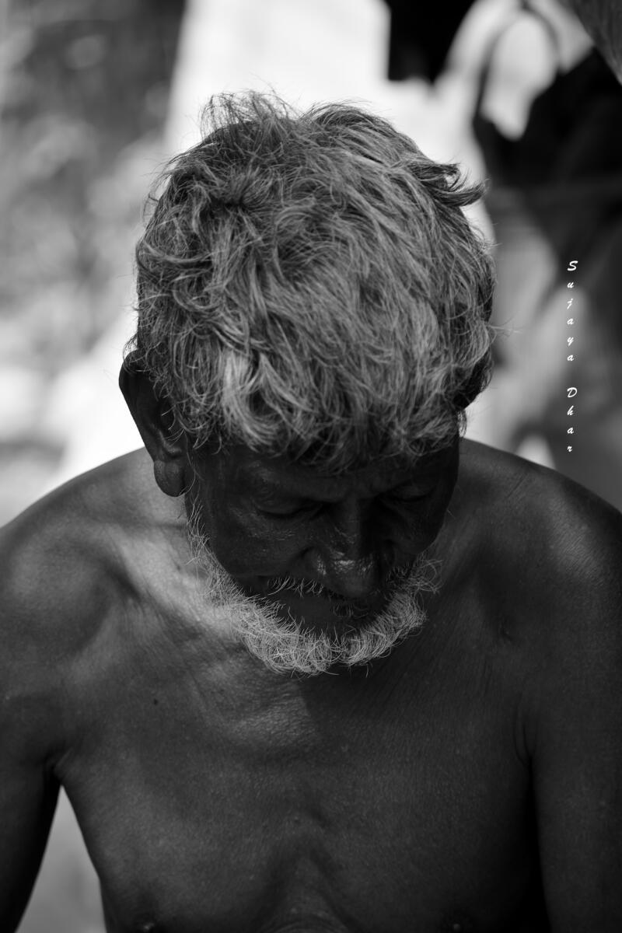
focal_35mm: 142
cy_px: 466
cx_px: 311
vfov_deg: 14.4
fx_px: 3693
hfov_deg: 9.6
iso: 100
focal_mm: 95
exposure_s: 1/160
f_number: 4.2
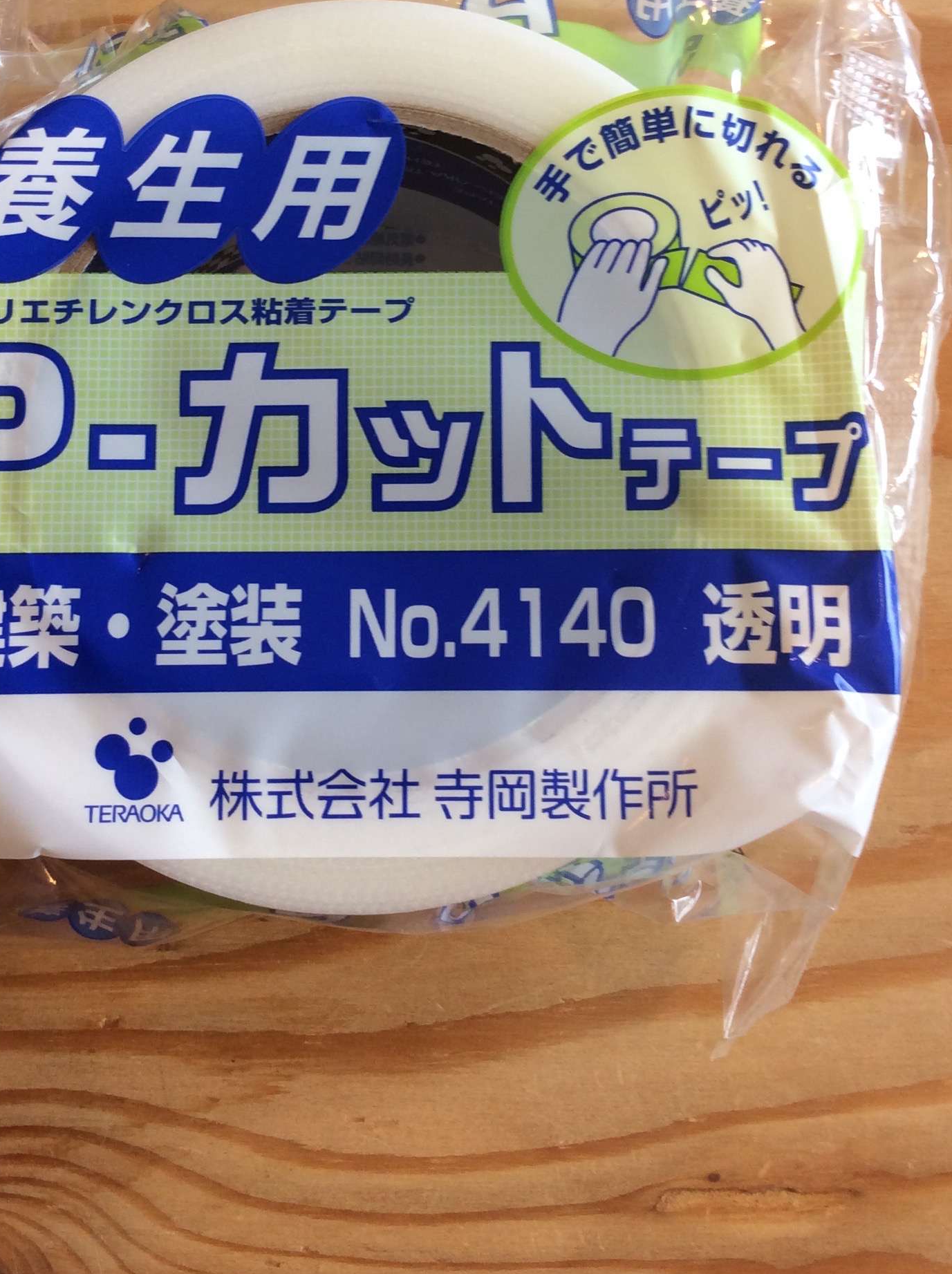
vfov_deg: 41.5
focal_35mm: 45
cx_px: 427
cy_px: 406
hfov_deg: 32.1
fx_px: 1654
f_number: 2.4
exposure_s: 1/40
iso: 32
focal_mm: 3.3
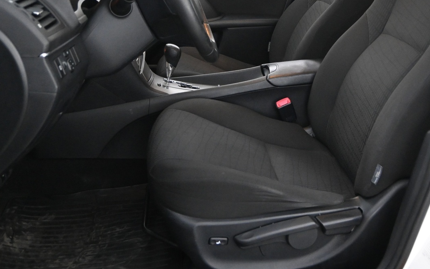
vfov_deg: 29.2
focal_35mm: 43
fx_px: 506
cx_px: 304
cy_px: 61
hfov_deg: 45.0
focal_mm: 18.5
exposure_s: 1/30
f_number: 3.8
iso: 3200
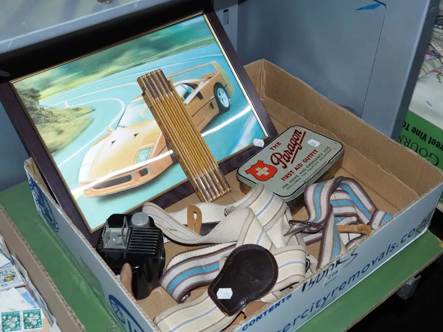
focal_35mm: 40
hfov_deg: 46.8
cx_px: 222
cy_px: 166
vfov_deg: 36.0
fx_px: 512
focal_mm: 20
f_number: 5.6
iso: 2500
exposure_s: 1/160
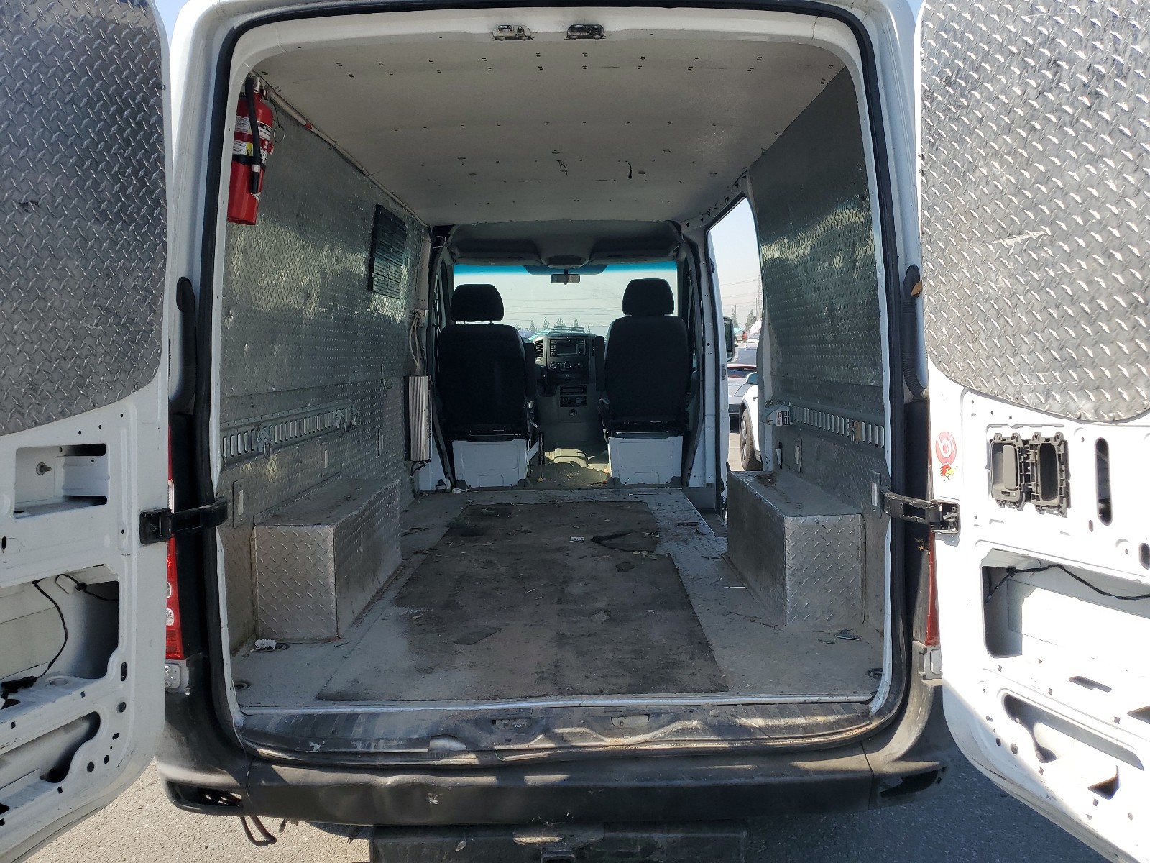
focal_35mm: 26
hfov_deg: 67.3
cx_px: 575
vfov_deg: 53.1
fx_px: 864
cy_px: 432
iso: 50
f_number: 1.5
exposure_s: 1/2000
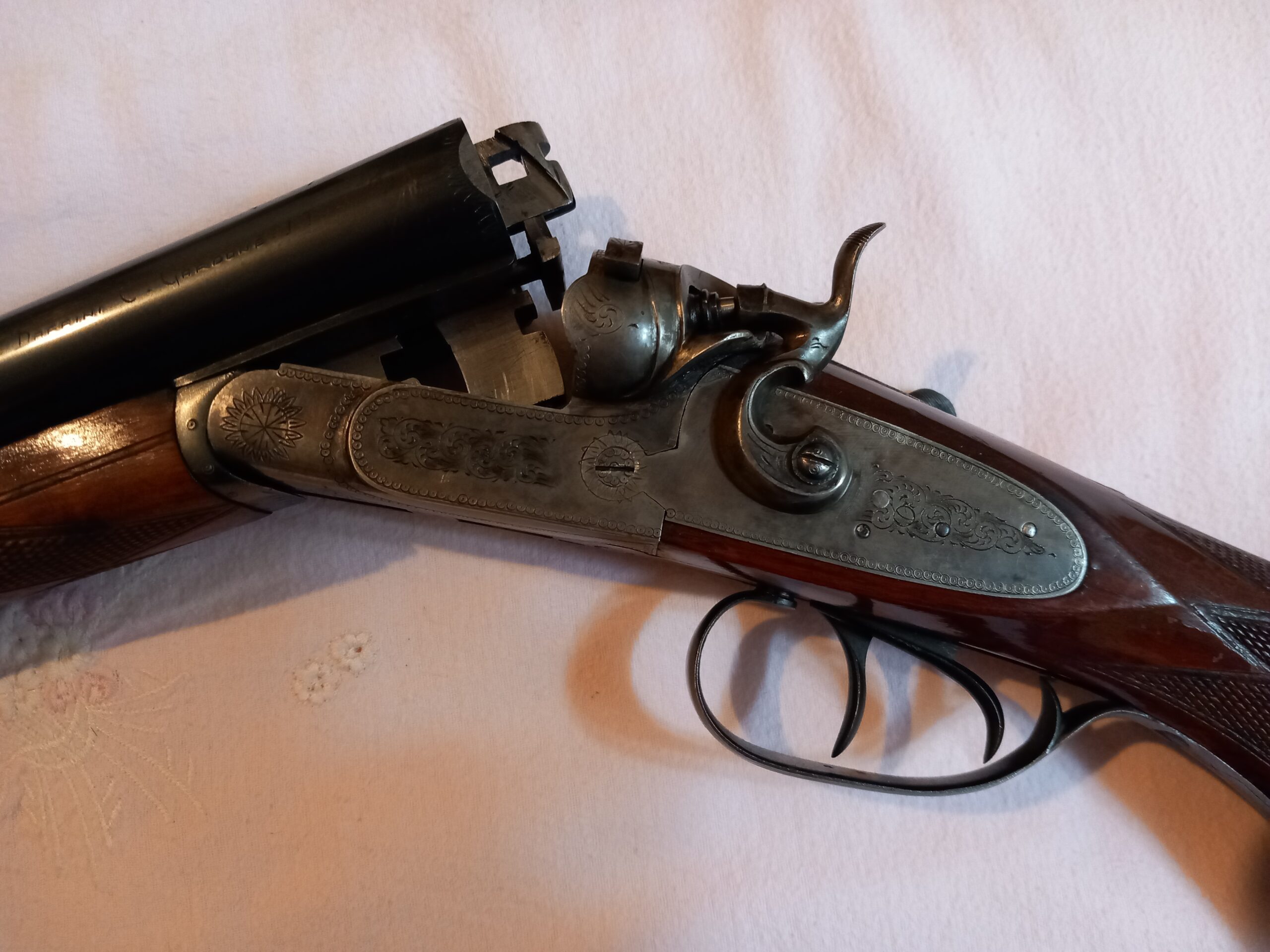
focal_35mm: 27
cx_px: 635
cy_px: 476
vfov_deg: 51.4
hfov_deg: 65.3
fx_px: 991
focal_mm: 4
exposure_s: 1/25.1
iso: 320
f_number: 1.8
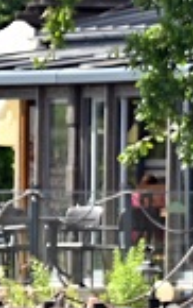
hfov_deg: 0.9
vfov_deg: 1.5
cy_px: 8
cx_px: 477
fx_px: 11730
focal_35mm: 1398
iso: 200
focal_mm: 210
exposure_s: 1/500
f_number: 5.6
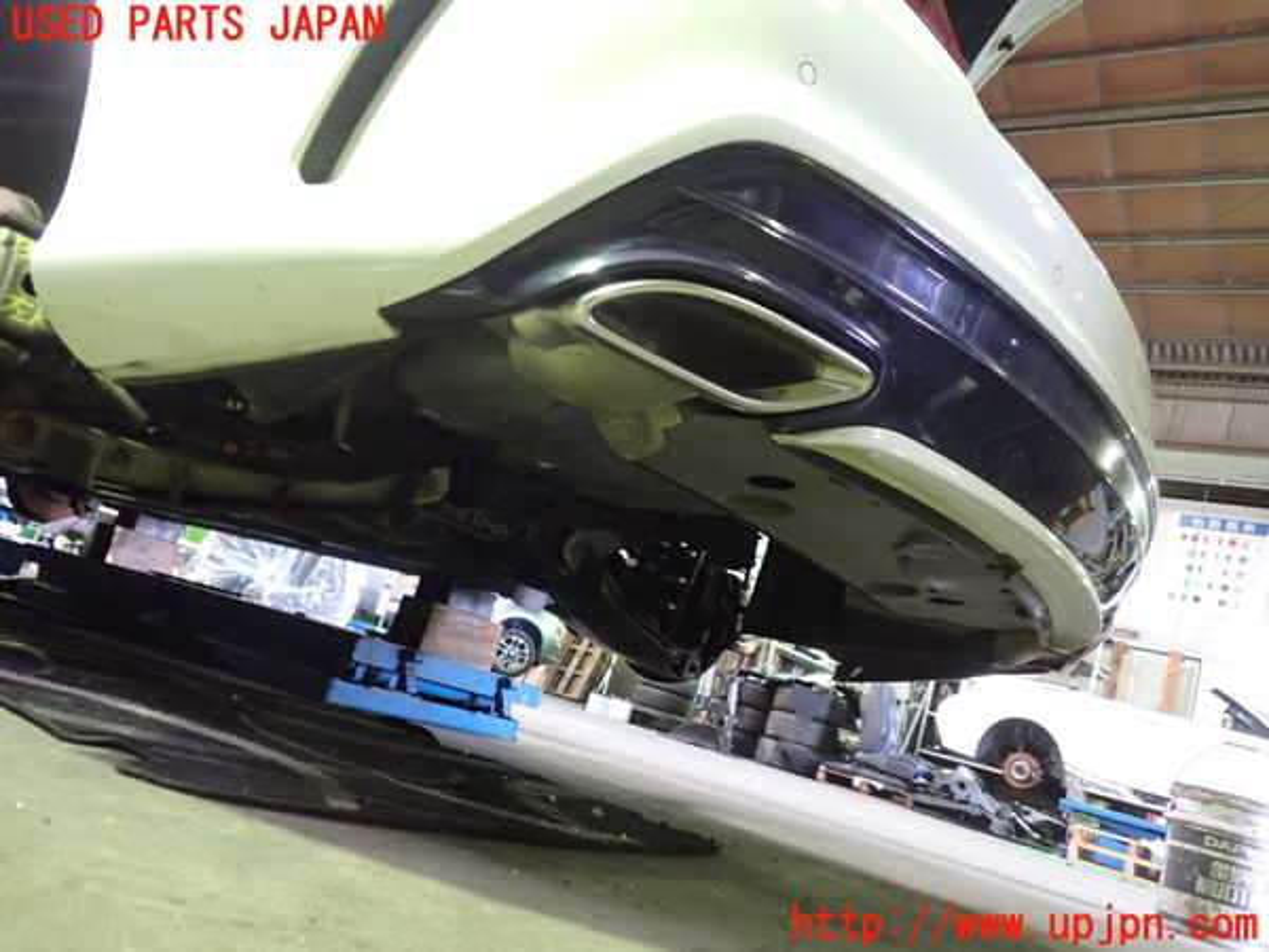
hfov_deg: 60.0
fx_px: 1100
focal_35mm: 30
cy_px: 476
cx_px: 634
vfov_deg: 46.8
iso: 800
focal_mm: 5.4
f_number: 2.3
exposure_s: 1/25
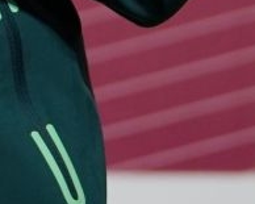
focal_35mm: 1343
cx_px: -415
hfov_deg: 1.4
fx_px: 10131
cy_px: -424
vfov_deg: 1.1
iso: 800
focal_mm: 154
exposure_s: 1/250
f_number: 2.8
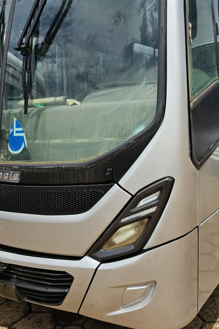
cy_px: 122
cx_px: 164
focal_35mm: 34
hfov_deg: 37.9
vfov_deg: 55.1
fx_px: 310
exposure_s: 1/1132
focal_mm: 6.3
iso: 10
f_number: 1.7
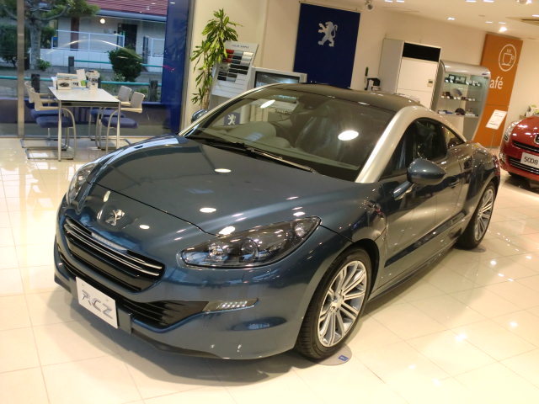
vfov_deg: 40.7
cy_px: 202
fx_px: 545
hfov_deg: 52.6
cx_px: 270
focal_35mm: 35
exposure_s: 1/60
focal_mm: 6.3
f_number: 3.1
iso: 250
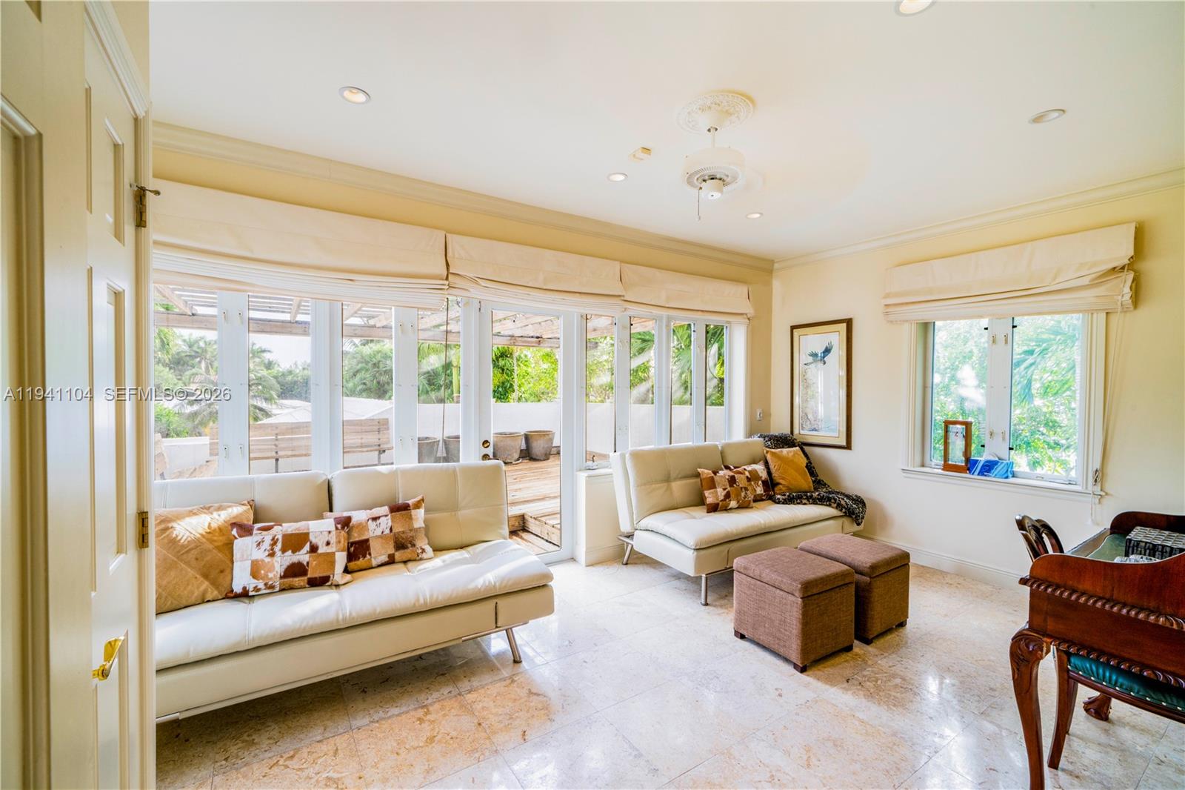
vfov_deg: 81.2
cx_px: 592
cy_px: 395
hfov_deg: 104.3
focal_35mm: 14
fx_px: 461
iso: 200
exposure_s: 1/60
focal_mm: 14
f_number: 11
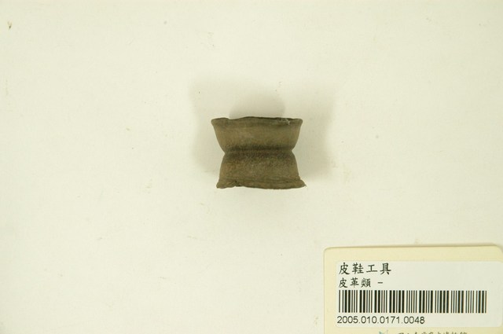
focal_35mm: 105
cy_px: 167
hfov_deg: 19.5
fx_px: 1465
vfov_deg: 13.0
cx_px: 252
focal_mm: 70
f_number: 8
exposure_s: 1/15
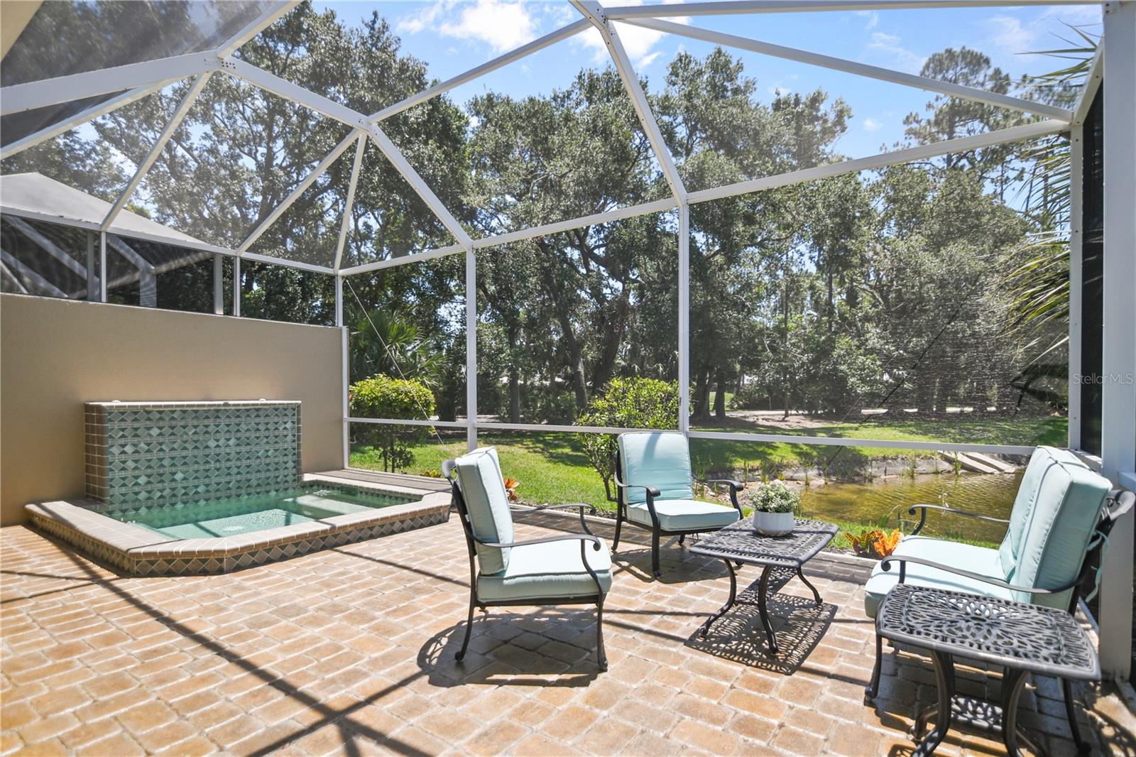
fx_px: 505
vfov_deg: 73.7
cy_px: 378
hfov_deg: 96.7
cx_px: 568
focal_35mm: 16
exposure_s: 1/800
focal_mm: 11
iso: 100
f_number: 2.8
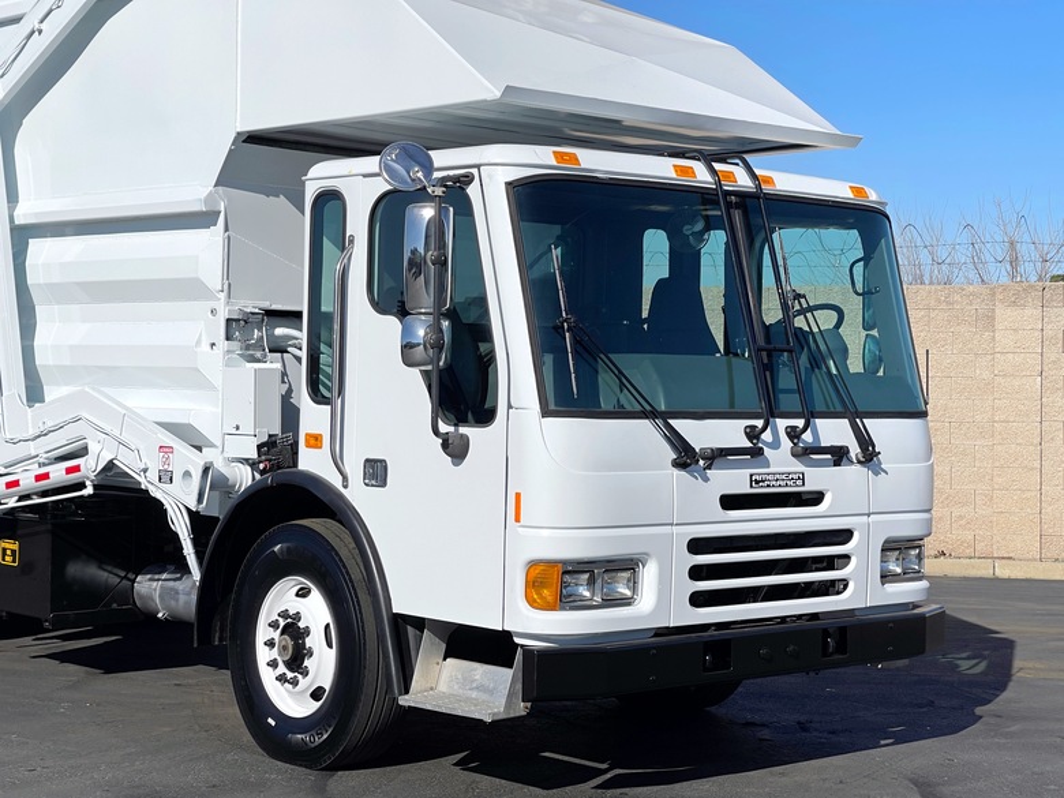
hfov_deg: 30.3
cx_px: 532
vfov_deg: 22.9
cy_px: 399
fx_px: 1967
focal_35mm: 64
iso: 20
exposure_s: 1/3125
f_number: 2.2
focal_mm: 7.5
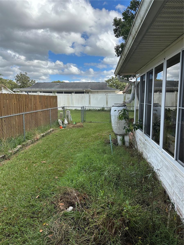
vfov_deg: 71.6
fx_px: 170
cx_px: 92
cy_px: 122
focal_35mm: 24
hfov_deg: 56.8
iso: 80
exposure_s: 1/3155
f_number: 1.78
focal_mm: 6.86
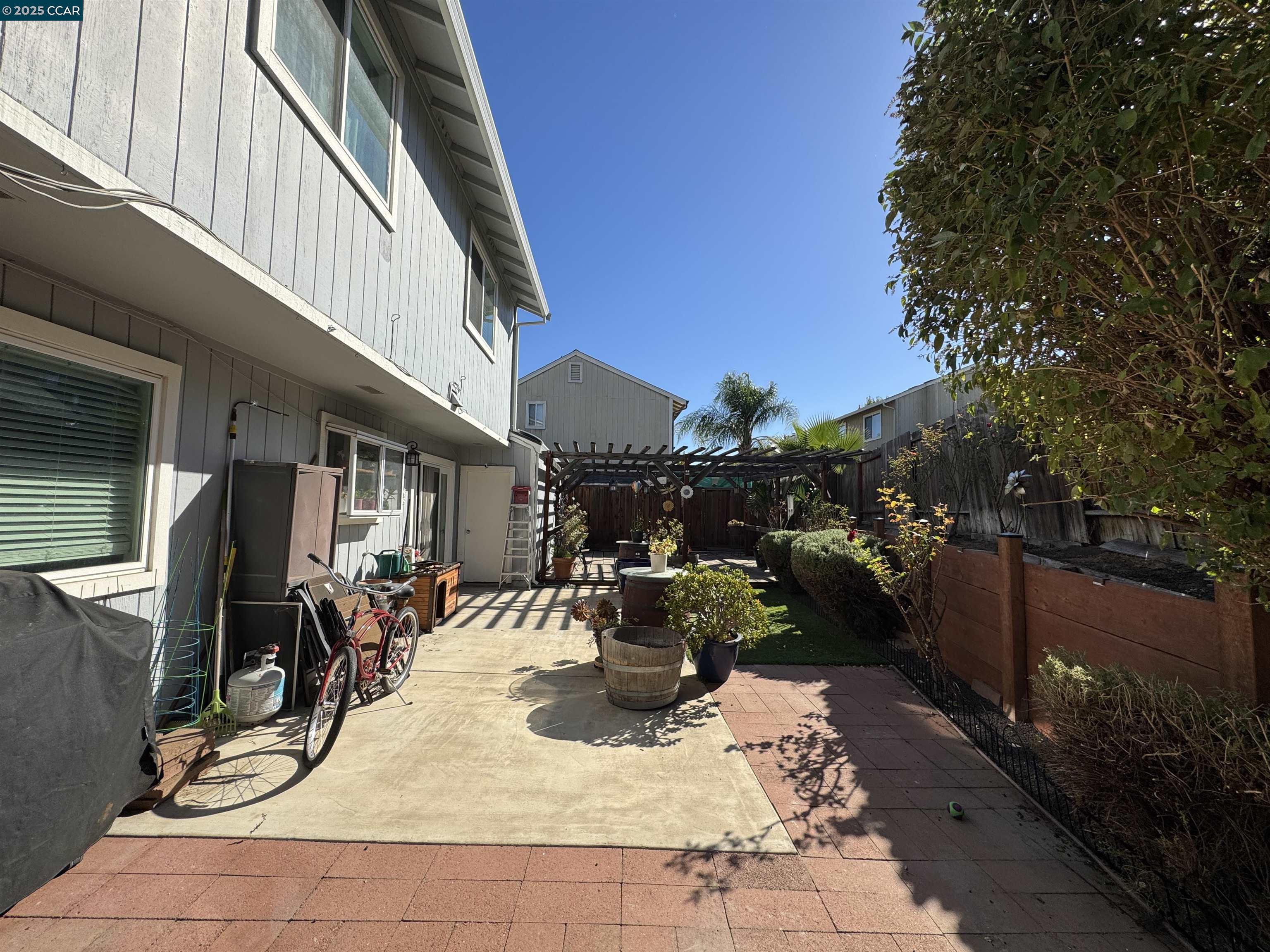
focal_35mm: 14
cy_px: 476
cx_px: 635
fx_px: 514
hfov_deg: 102.1
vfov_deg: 85.7
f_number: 2.2
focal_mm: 2.22
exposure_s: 1/1600
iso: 50
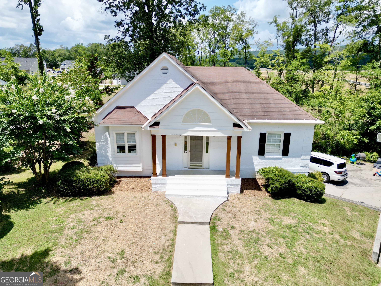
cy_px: 143
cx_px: 190
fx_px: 264
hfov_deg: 71.6
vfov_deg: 56.8
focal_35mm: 24
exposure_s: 1/3200
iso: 140
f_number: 1.7
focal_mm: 6.72
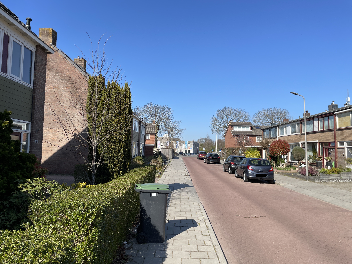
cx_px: 176
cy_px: 132
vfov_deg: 53.1
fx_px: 264
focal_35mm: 26
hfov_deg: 67.3
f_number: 1.6
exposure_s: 1/3040
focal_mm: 4.2
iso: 32
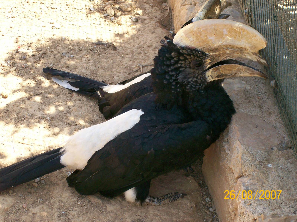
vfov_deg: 13.7
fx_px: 926
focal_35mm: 108
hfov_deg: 18.2
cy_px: 111
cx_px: 148
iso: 80
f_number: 4.8
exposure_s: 1/125
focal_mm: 18
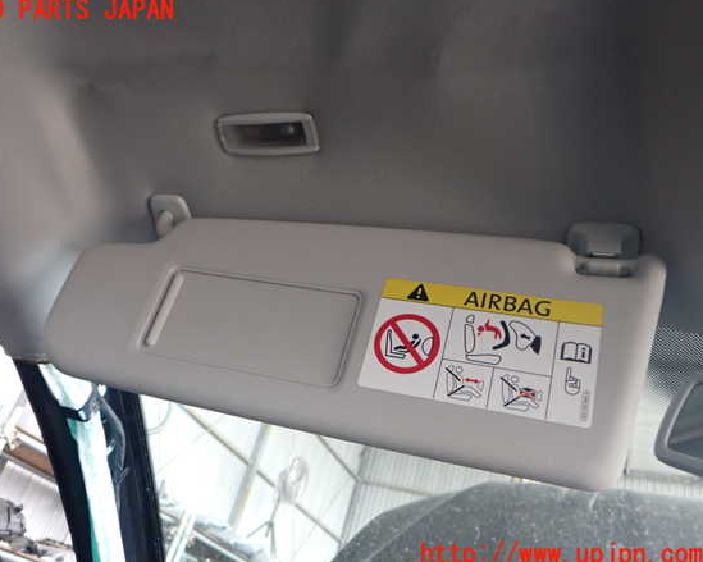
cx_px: 325
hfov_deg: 55.6
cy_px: 283
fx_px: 666
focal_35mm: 32
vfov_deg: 45.8
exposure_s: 1/160
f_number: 2.3
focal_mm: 5.4
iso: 400
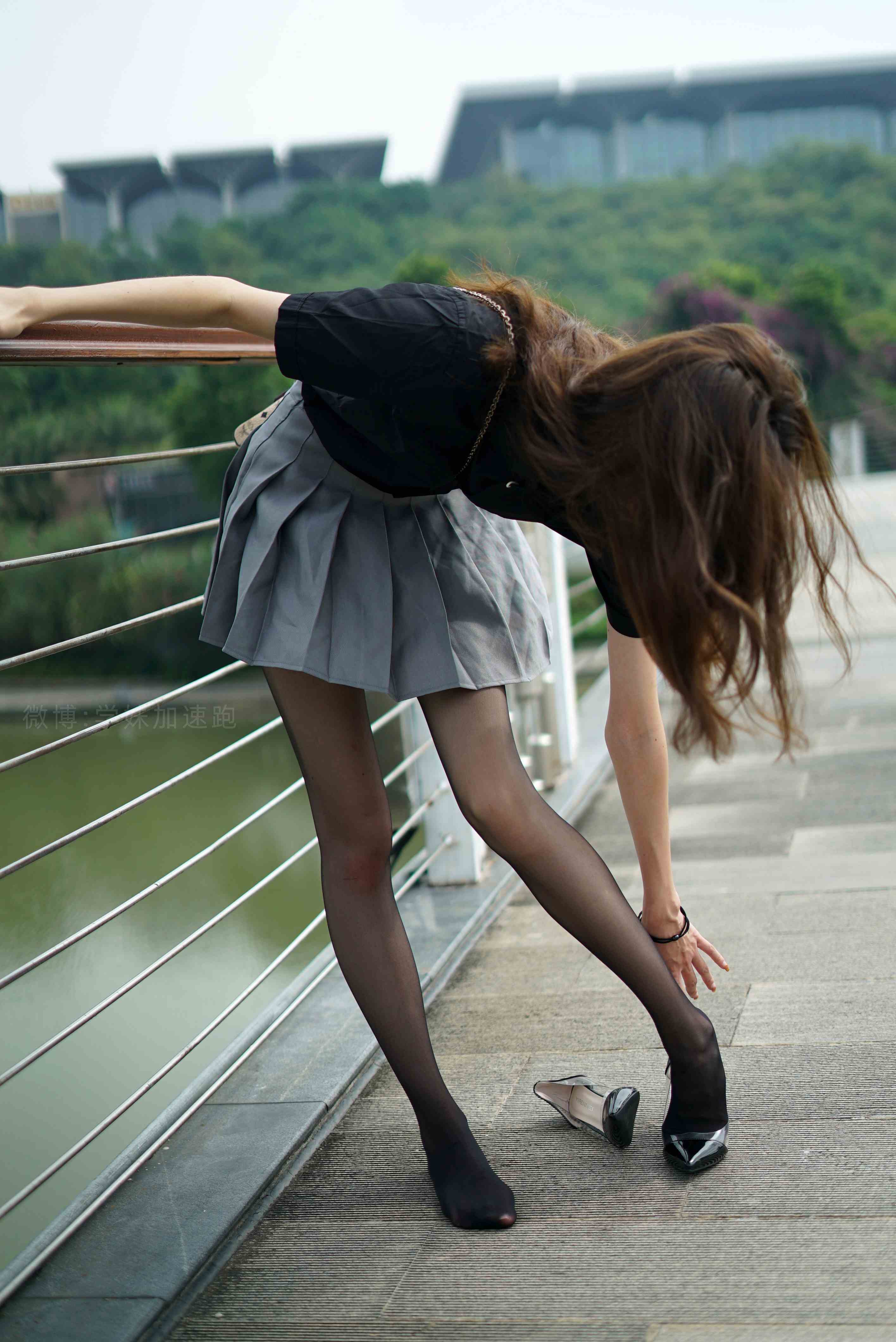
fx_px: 1864
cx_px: 448
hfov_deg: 27.0
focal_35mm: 50
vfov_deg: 39.6
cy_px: 671
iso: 200
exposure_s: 1/5000
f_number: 1.8
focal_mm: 50
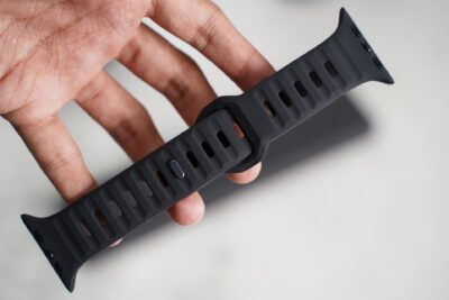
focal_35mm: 75
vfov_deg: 18.2
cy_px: 150
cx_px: 224
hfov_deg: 27.0
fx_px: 936
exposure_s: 1/80
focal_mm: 75
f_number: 4
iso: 800
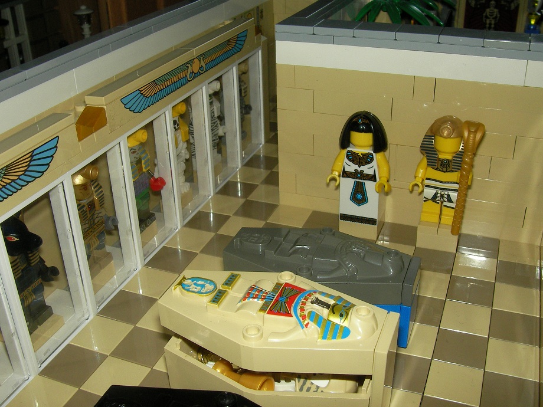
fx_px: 596
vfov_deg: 37.7
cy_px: 204
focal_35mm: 38
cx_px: 272
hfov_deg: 49.0
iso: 100
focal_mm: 6.3
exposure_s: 1/30
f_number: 6.6
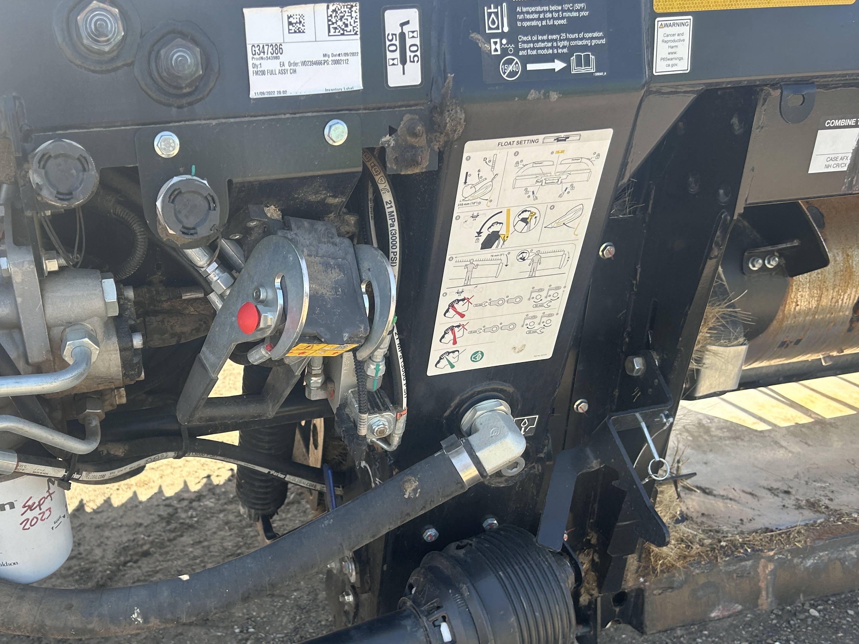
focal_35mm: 36
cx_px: 291
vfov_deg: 39.3
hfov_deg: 50.5
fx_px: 893
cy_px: 414
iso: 50
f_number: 1.5
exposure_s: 1/486
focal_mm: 5.7
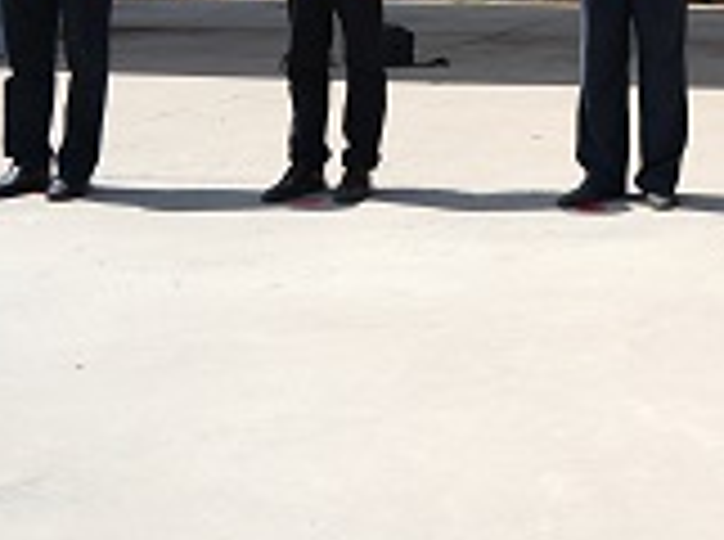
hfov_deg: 21.7
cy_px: -248
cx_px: 1007
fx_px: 1649
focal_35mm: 79
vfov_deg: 17.0
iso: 50
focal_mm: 24
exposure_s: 1/160
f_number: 6.3
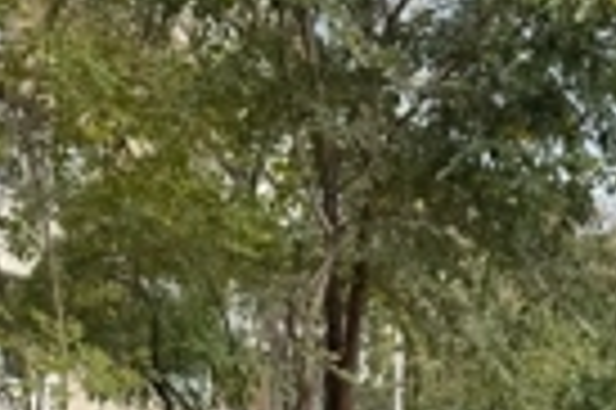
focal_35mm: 73
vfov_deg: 16.4
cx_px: 306
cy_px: 671
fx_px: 1248
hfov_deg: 27.7
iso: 80
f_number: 1.78
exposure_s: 1/627
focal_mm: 6.76
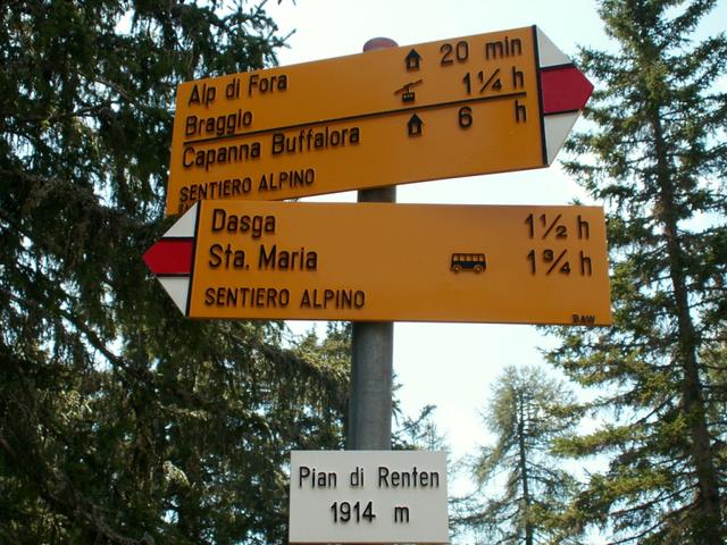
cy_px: 272
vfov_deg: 30.3
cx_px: 364
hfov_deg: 39.7
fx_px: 1008
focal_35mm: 48
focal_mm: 8.03
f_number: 3.5
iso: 50
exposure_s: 1/250
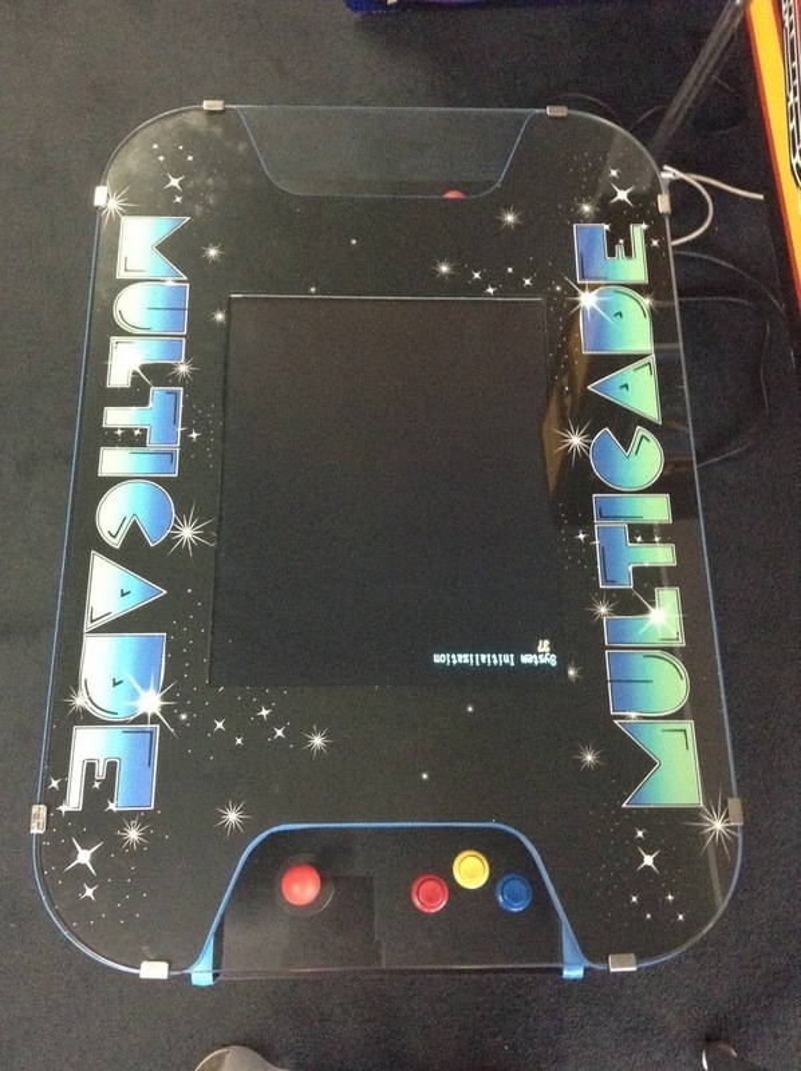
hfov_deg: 42.9
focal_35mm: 33
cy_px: 536
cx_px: 400
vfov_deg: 55.4
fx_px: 1020
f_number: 2.4
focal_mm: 3.3
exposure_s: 1/17
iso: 400
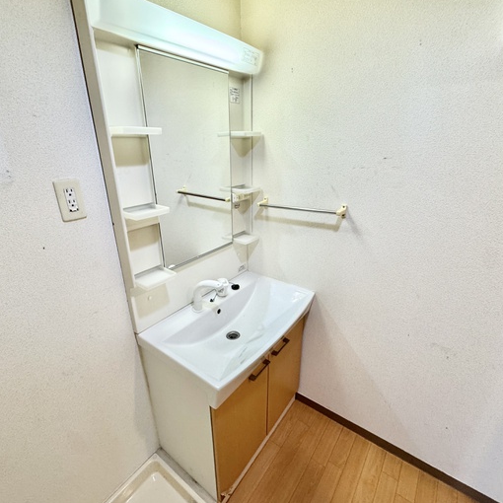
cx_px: 243
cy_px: 253
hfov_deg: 83.9
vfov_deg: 84.0
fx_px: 279
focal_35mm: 17
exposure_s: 1/120
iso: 200
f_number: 2.2
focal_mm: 2.22
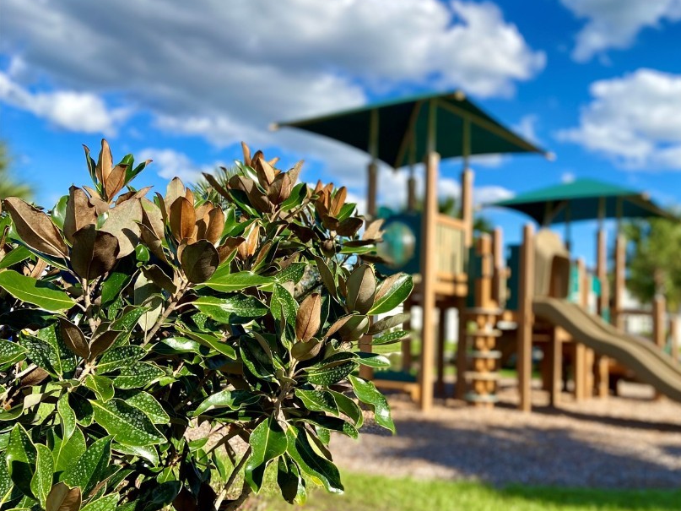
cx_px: 431
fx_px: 649
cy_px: 276
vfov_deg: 42.9
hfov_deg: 54.6
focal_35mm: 33
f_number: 1.8
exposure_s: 1/990
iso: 32
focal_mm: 4.25
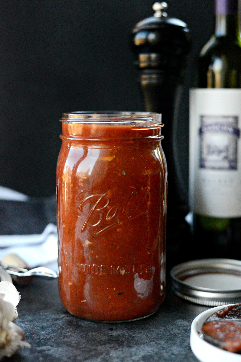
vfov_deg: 39.6
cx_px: 120
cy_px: 181
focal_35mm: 50
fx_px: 502
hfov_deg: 27.0
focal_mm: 50
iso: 3200
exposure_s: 1/640
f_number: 3.2
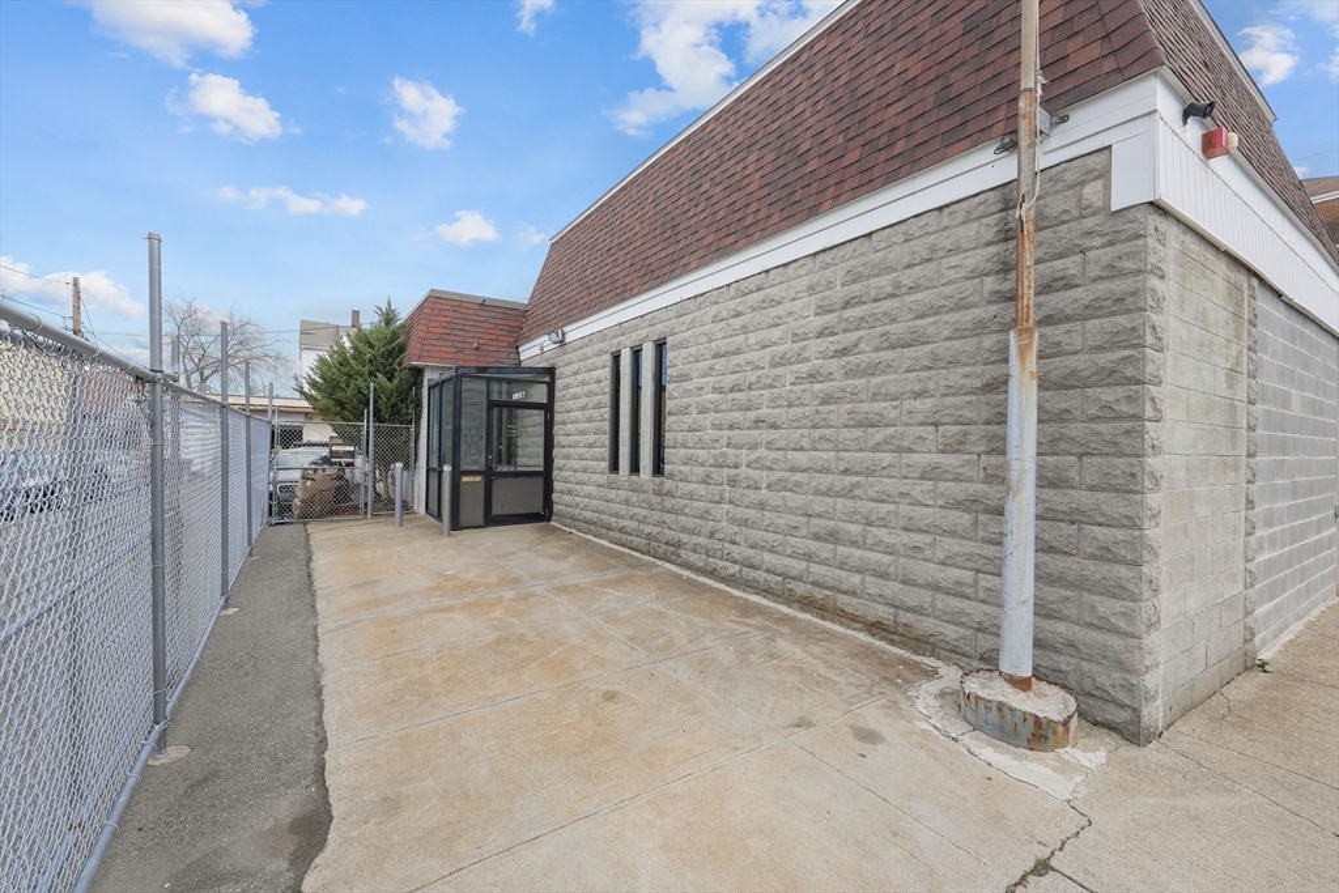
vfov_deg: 77.3
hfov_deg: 100.4
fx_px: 558
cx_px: 670
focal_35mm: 15
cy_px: 446
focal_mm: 10
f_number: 9
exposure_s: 1/200
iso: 400
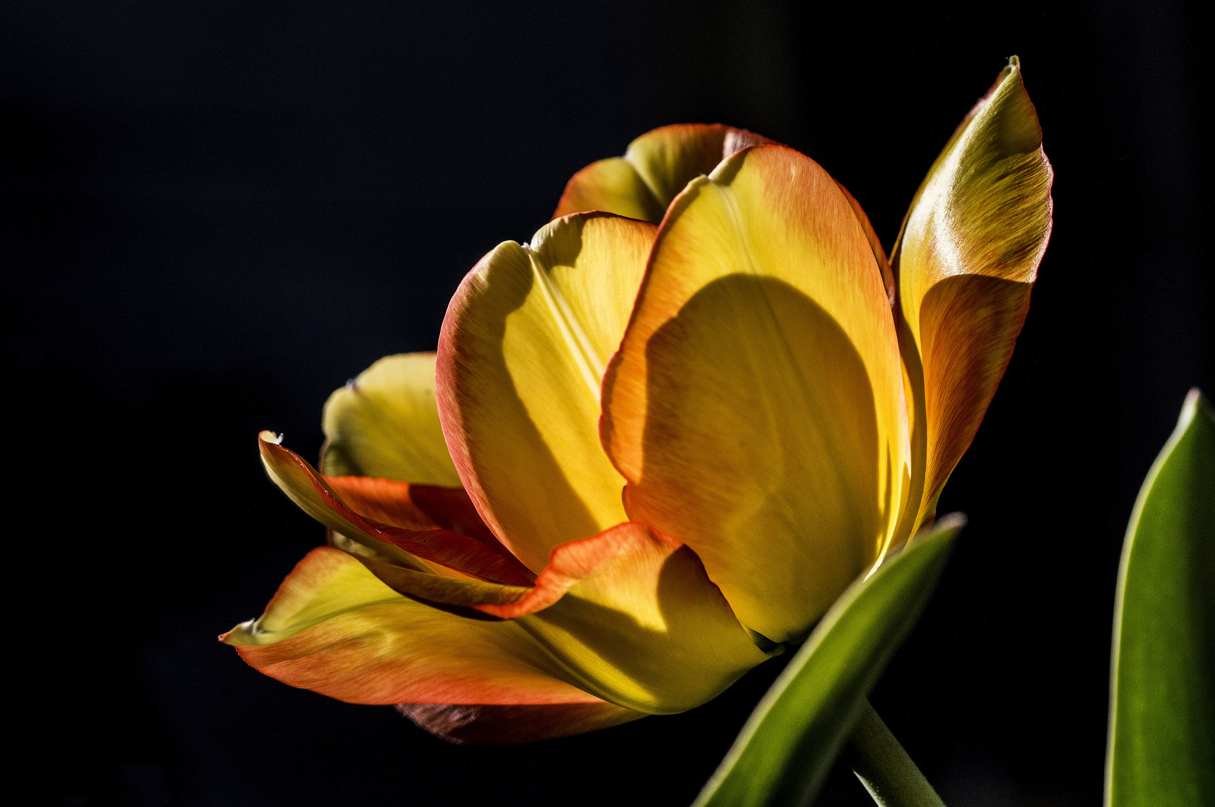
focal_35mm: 135
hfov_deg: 15.2
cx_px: 608
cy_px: 404
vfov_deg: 10.1
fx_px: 4552
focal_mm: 90
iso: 400
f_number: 11
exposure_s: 1/1250
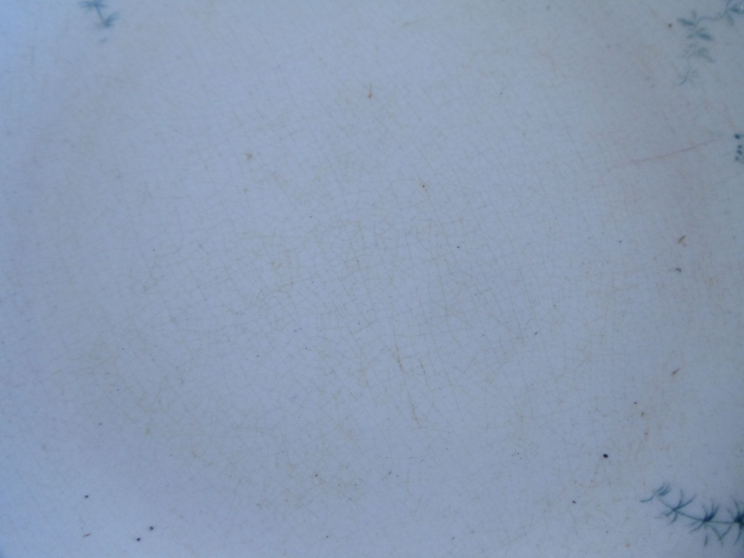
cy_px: 279
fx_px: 946
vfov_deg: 32.9
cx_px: 372
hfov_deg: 42.9
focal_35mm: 44
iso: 400
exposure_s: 1/30
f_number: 3.5
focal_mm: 6
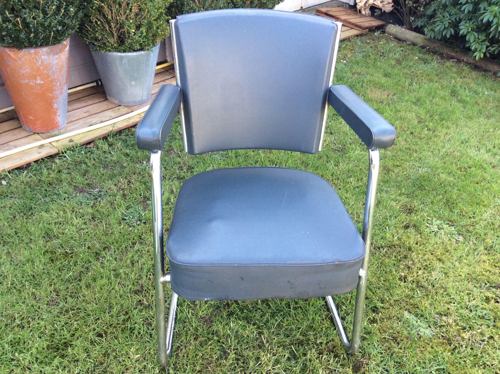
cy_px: 187
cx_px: 250
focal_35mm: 32
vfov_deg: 44.1
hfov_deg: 56.9
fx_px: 462
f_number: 2.4
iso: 50
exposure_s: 1/100
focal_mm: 3.3
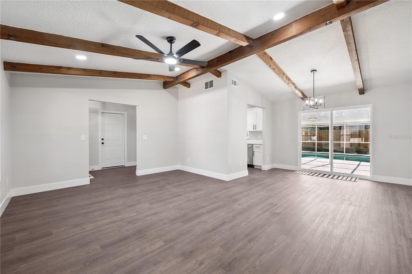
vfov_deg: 77.3
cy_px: 137
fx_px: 172
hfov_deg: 100.4
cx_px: 206
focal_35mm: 15
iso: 200
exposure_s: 1/50
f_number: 9
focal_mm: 15
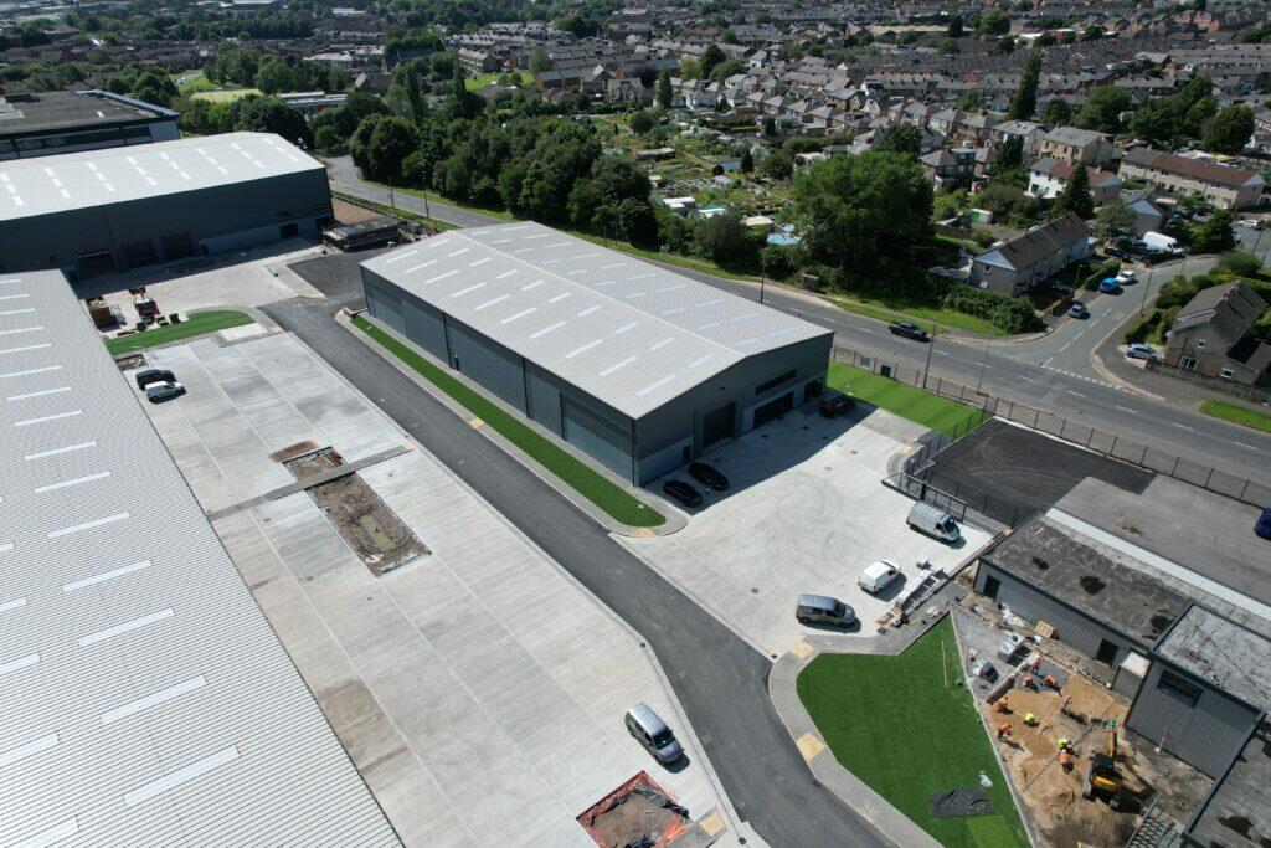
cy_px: 424
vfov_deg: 57.2
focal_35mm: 22
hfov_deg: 78.6
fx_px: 777
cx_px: 636
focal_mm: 8.38
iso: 100
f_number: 2.8
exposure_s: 1/2500
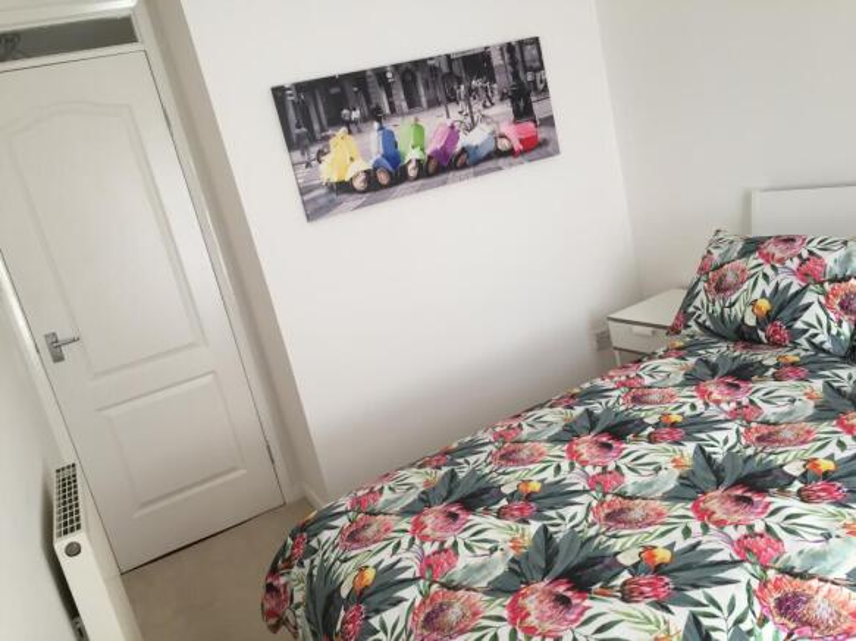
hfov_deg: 61.7
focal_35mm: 29
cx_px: 428
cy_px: 320
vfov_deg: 48.2
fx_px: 717
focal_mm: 4.15
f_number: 2.2
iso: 32
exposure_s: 1/33
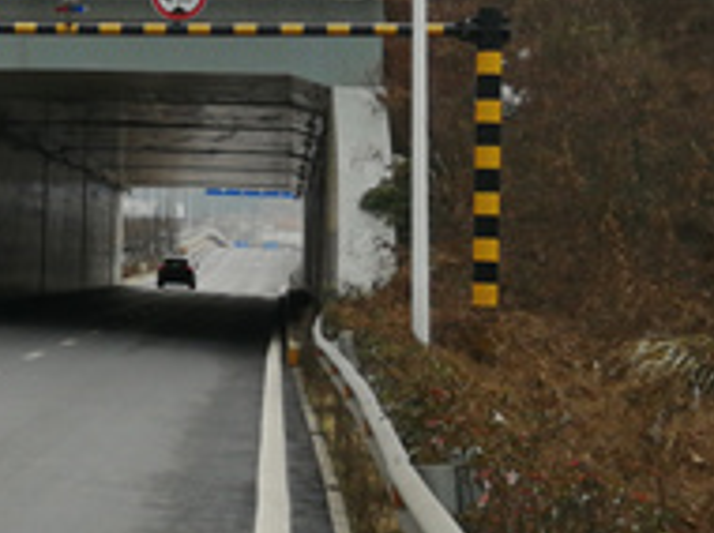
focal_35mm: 107
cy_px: 141
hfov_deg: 17.2
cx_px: -241
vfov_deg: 13.8
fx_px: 2204
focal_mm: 3.62
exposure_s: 1/764
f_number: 1.8
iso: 50
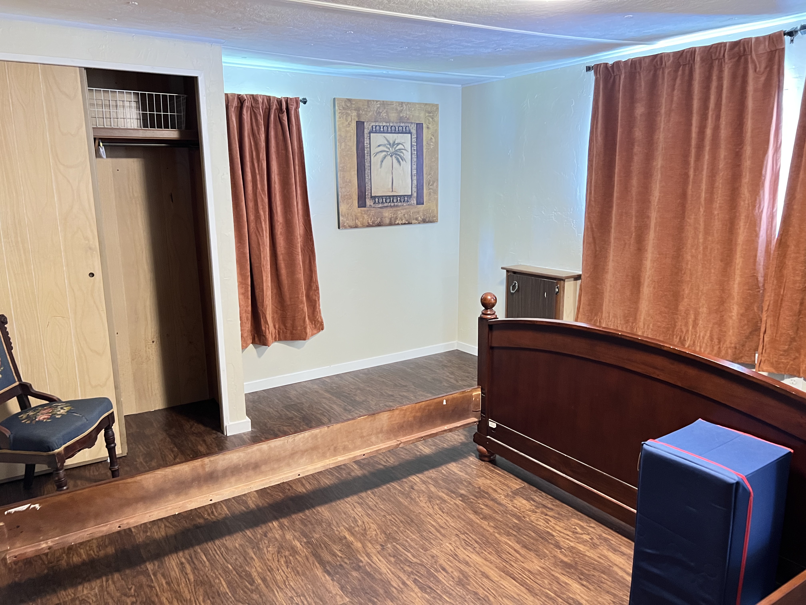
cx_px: 403
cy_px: 302
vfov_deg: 53.1
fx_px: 605
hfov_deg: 67.3
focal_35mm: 26
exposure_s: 1/30
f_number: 1.5
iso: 800
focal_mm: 5.7
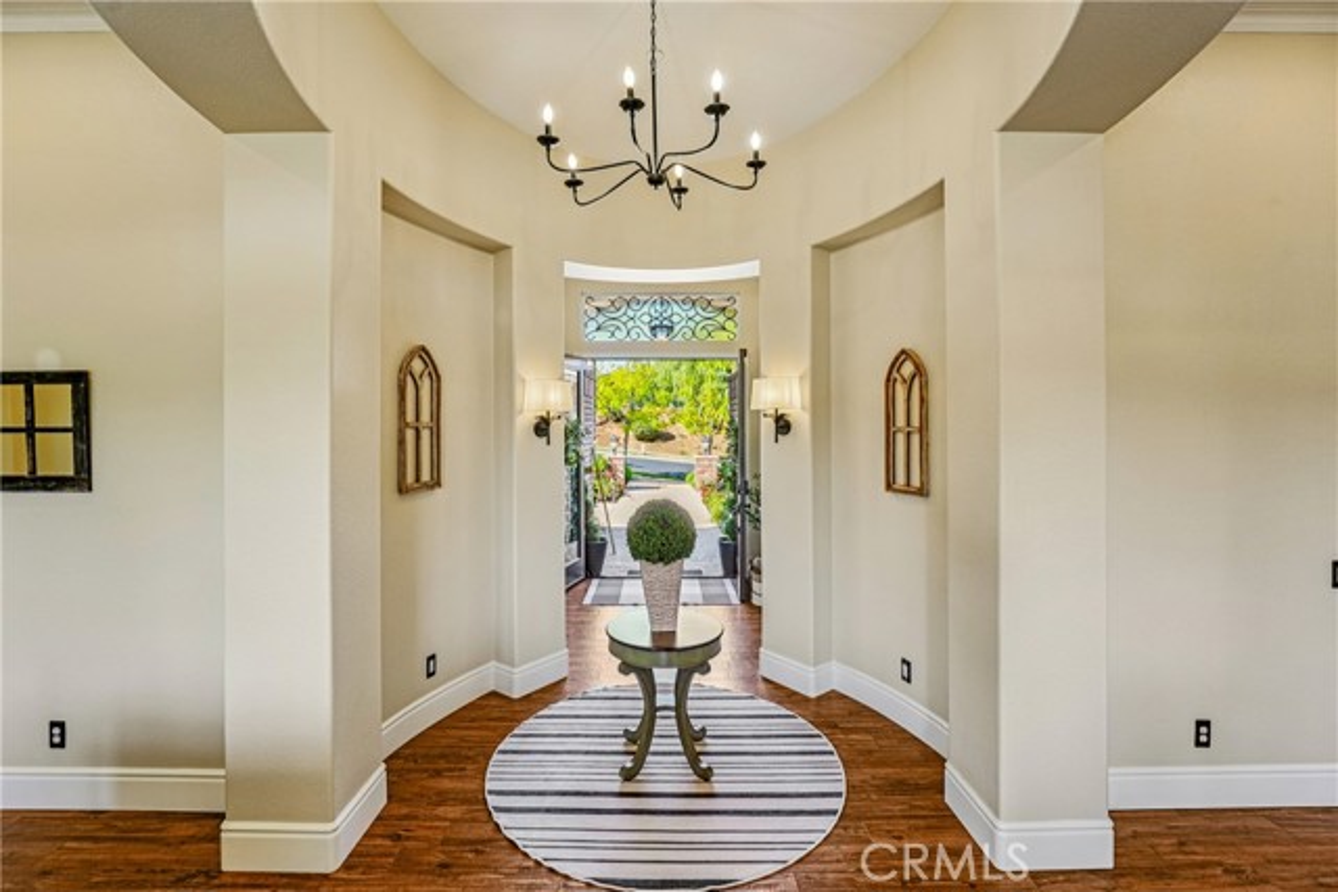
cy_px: 446
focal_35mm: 16
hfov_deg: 97.4
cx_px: 669
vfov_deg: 74.5
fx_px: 587
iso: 400
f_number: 8
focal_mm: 15.8
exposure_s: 1/60
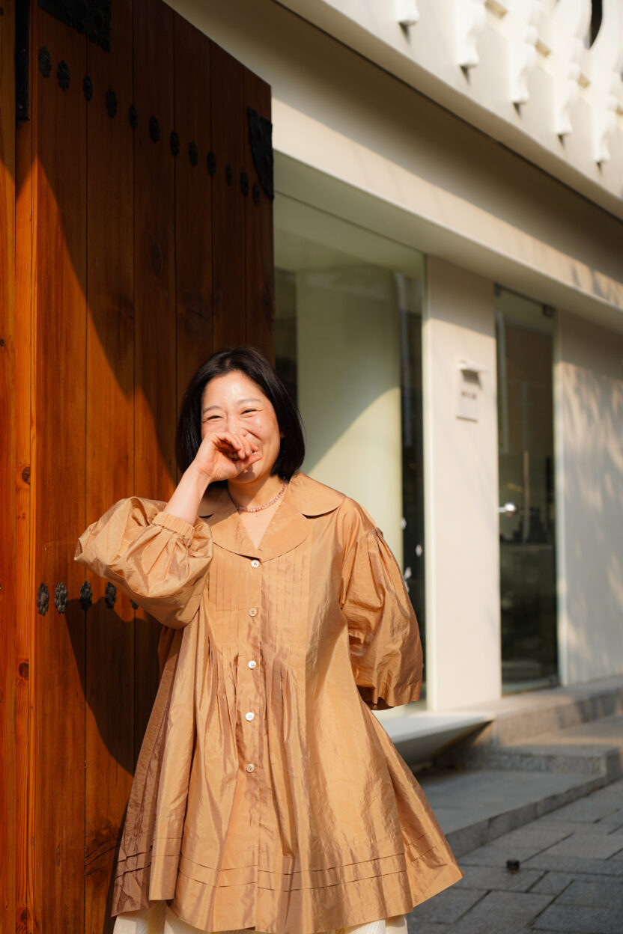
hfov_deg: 19.5
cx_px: 312
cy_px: 467
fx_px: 1817
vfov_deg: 28.8
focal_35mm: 70
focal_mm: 70
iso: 400
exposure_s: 1/1600
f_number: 4.5
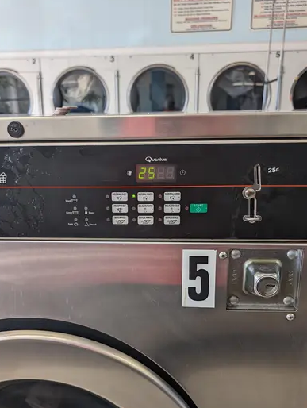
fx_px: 401
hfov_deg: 41.8
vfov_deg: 53.5
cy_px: 245
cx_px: 129
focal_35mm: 34
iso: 43
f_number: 1.68
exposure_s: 1/120
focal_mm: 6.9
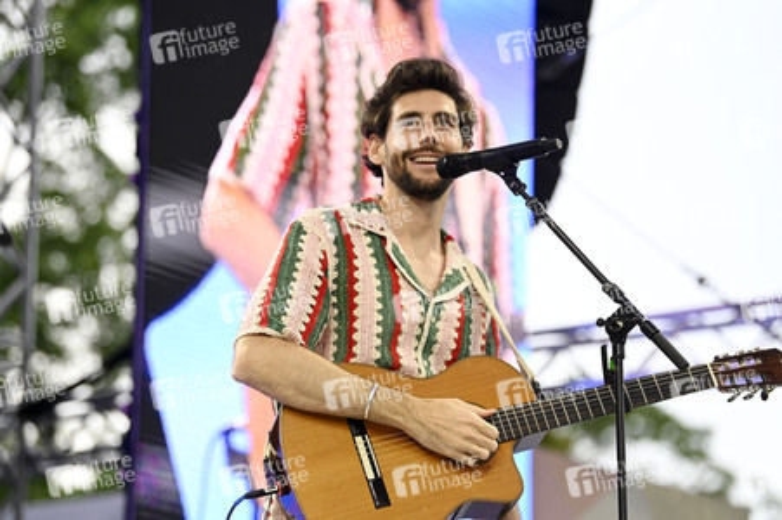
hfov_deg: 15.2
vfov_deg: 10.1
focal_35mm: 135
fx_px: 2930
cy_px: 260
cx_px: 391
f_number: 3.5
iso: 2000
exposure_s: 1/3200
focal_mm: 135
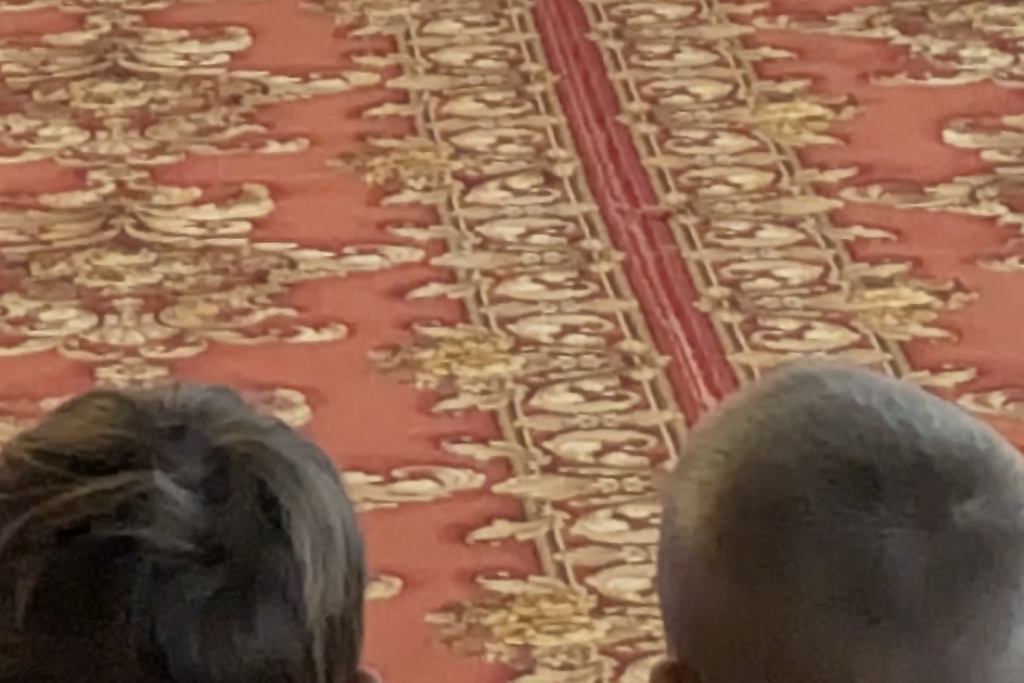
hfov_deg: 7.9
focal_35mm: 260
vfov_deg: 5.2
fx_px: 7394
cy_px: -415
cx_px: -17
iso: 347
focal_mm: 5.43
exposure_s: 1/100
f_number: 1.89
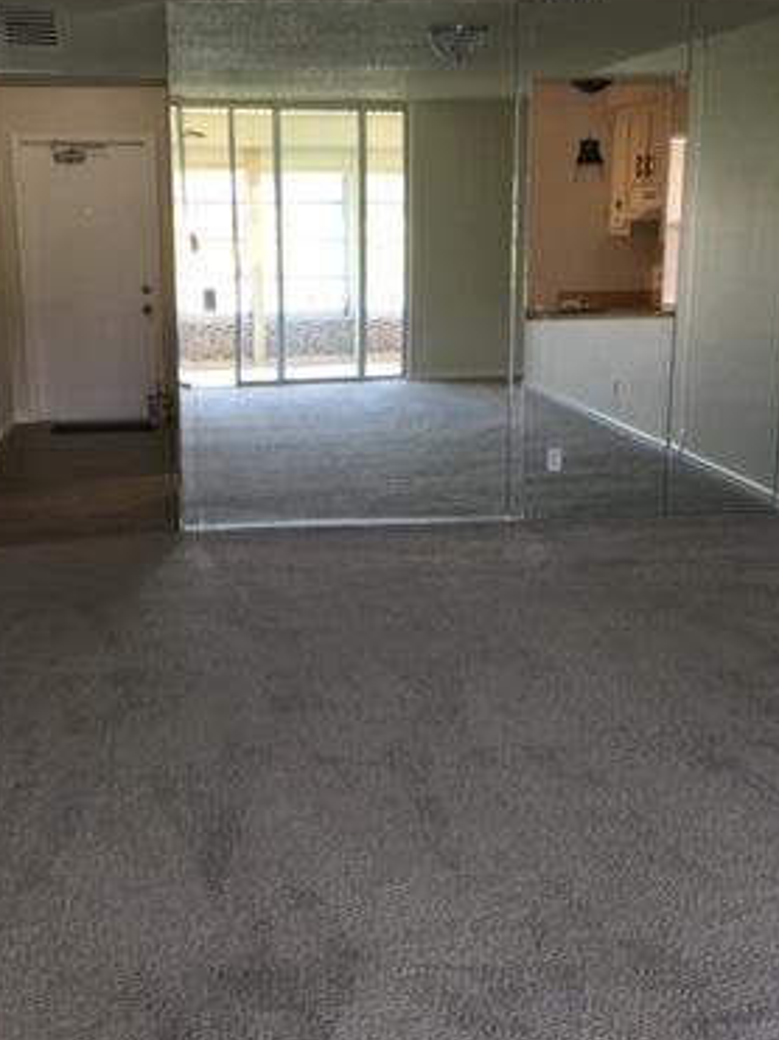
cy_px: 653
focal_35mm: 50
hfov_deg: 29.1
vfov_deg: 38.0
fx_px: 1501
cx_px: 364
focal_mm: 4.15
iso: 32
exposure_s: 1/30
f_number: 2.2
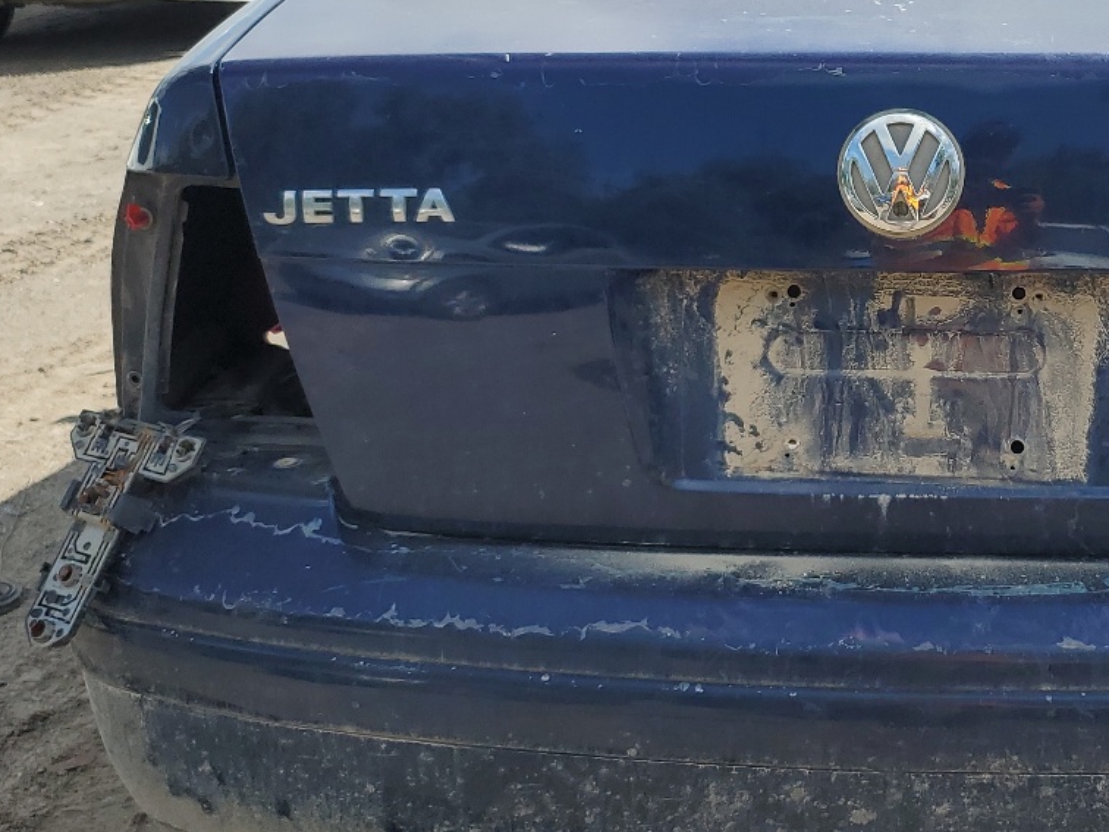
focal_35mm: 55
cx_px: 901
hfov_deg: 33.8
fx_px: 1762
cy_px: 339
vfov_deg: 26.5
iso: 50
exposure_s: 1/2500
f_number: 1.5
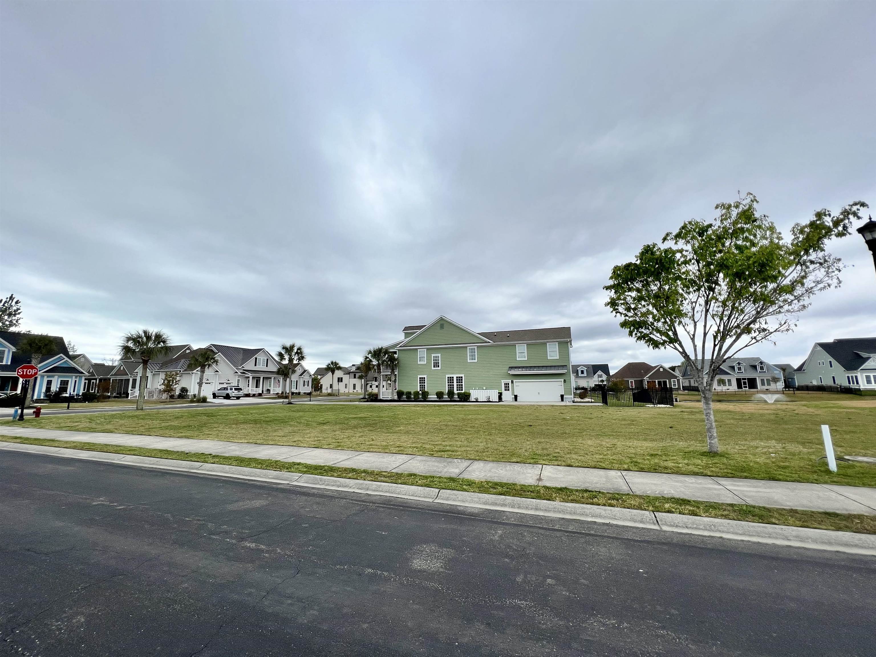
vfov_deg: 89.9
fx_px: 329
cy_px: 328
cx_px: 438
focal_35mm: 13
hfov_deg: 106.2
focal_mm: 1.57
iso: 32
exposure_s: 1/1107
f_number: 1.8
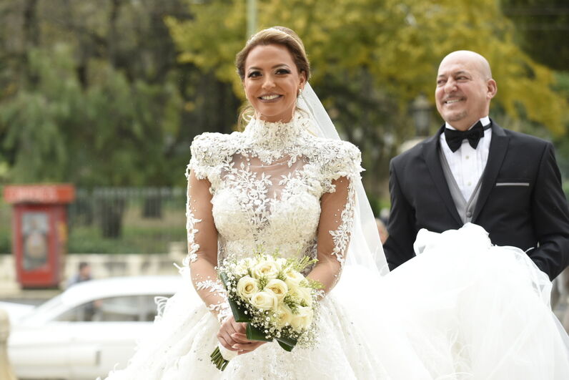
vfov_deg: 13.0
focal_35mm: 105
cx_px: 284
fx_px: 1660
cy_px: 190
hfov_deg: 19.5
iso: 800
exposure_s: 1/640
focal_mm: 105
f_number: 4.5
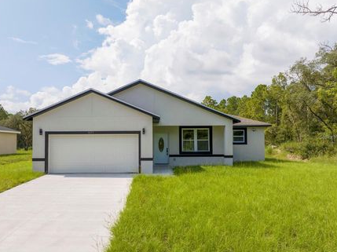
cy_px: 137
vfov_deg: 49.6
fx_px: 272
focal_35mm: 28
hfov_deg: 63.3
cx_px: 147
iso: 210
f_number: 2.8
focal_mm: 12.29
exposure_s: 1/3200
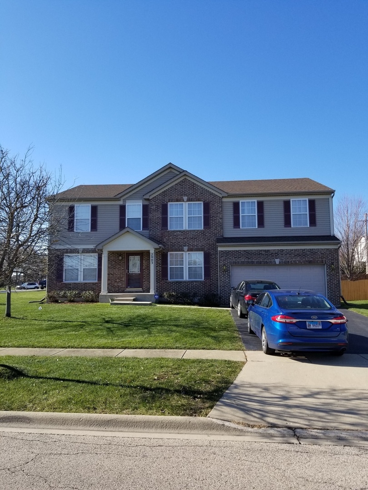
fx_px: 369
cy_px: 245
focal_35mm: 26
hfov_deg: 53.1
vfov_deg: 67.3
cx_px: 184
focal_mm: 4.3
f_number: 1.7
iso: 50
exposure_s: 1/1540
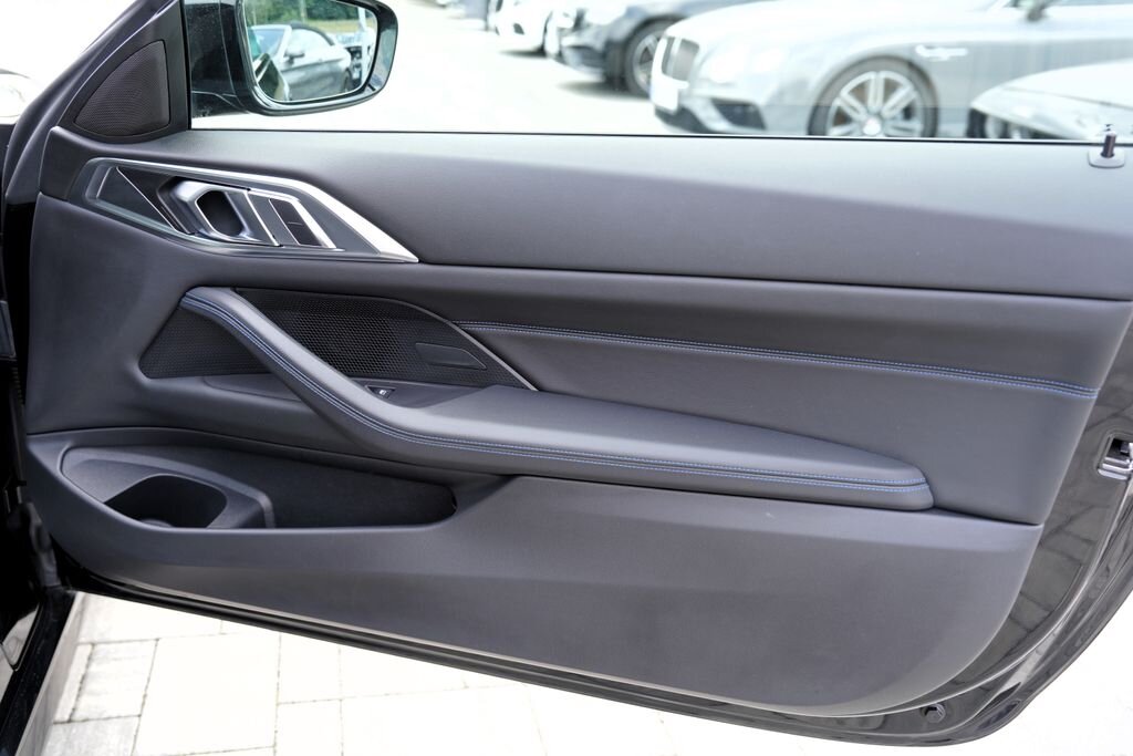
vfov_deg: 38.9
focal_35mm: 34
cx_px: 566
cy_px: 378
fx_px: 1070
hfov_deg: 55.8
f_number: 4
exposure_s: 1/160
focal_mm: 34
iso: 250
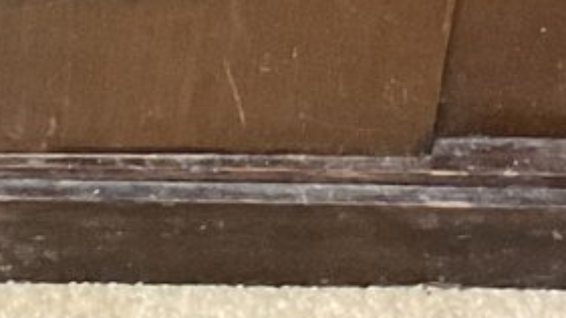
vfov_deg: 6.6
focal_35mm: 170
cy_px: -571
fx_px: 2551
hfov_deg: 12.5
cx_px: -35
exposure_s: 1/30
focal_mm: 3
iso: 320
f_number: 1.8
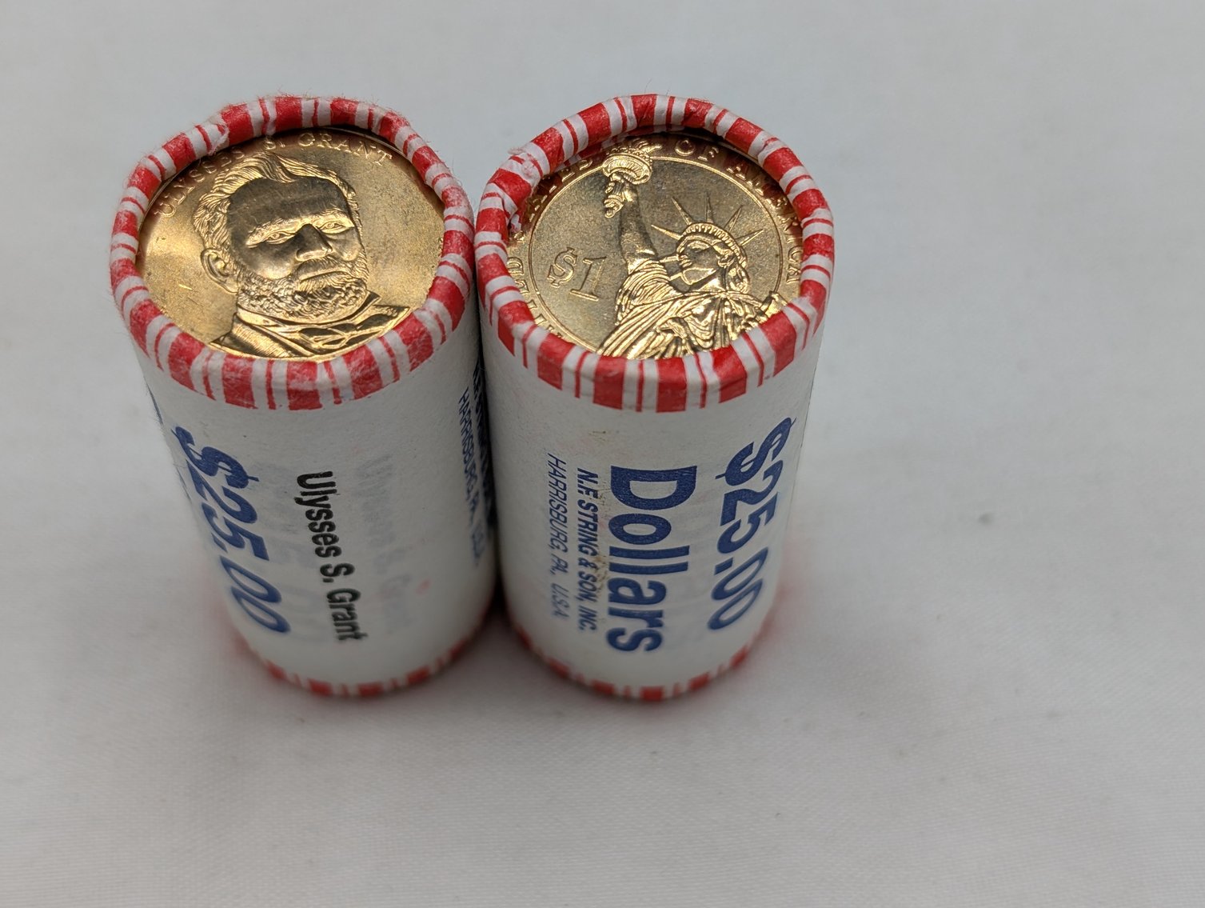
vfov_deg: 29.8
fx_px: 1708
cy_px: 454
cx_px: 602
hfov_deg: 38.9
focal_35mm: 49
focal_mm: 6.9
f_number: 1.68
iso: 19
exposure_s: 1/321
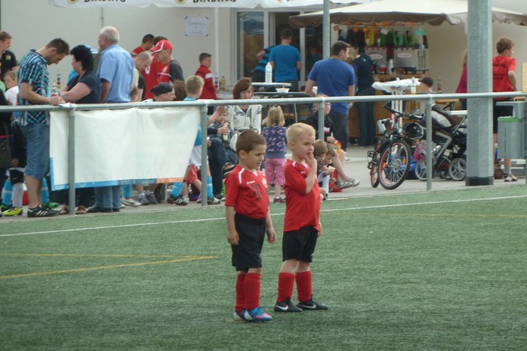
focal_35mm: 313
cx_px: 264
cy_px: 178
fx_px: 4581
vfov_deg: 4.4
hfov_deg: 6.6
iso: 80
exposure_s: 1/125
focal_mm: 49.2
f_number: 4.9
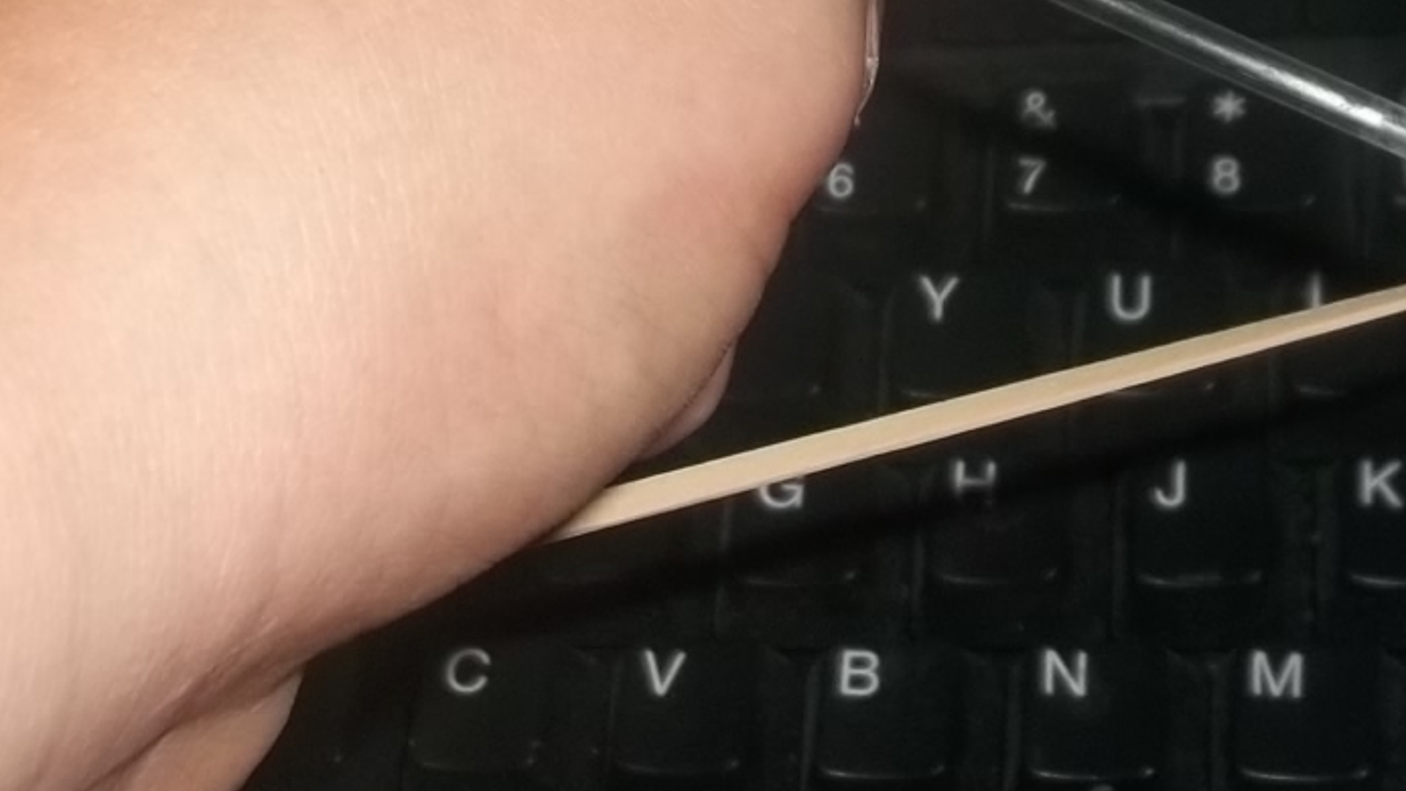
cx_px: 684
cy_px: -260
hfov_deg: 20.7
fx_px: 3840
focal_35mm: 103
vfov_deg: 11.4
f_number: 2.9
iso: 80
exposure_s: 1/30
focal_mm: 5.7
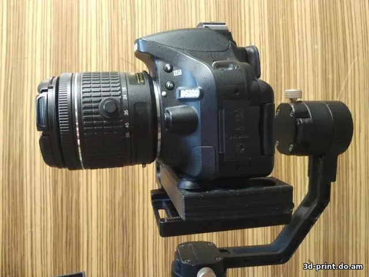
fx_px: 320
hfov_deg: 60.0
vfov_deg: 46.8
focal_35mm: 30
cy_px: 138
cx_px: 184
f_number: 2
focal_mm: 4.12
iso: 1394
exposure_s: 1/14
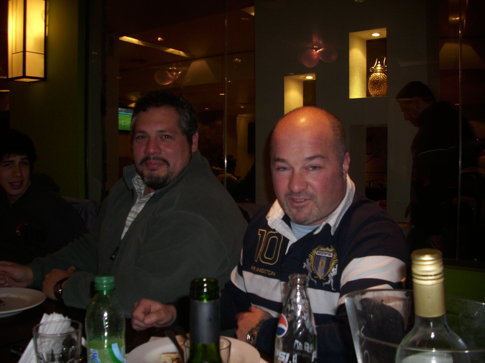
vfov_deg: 45.4
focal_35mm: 31
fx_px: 434
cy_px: 182
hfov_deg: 58.4
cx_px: 242
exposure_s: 1/30
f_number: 2.8
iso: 50
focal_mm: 6.2
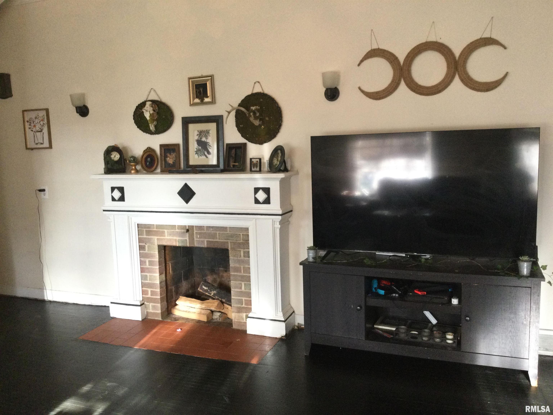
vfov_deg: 45.4
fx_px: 495
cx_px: 276
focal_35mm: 31
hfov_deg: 58.4
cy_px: 208
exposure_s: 1/30
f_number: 2.4
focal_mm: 3.3
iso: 125
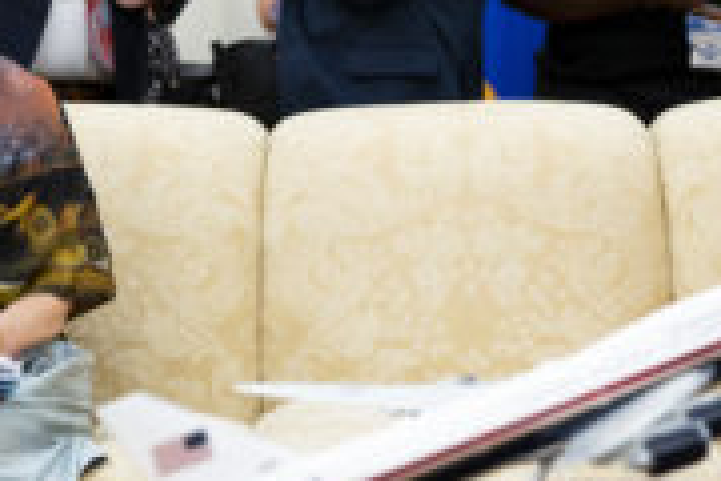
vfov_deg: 11.5
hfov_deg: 17.3
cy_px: 50
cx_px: 423
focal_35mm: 118
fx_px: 2363
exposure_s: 1/200
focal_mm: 50
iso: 1600
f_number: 2
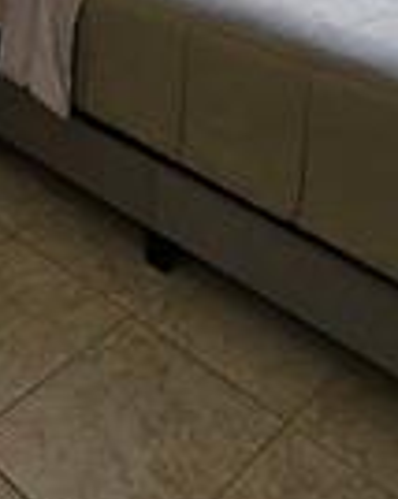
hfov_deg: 26.6
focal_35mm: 57
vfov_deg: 24.1
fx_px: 840
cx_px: 227
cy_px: -290
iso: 320
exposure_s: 1/40
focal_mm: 2.2
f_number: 2.2
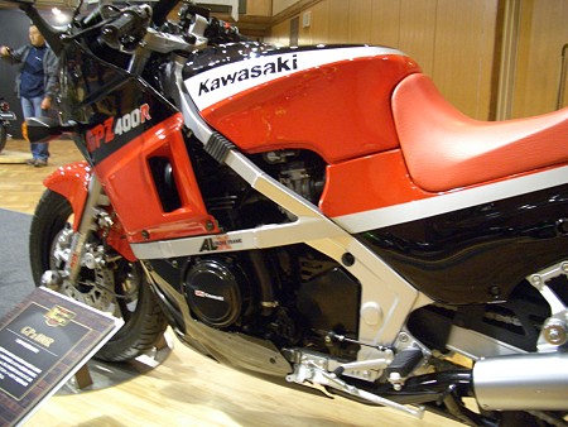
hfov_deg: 52.6
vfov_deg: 40.7
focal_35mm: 35
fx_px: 575
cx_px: 284
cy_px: 214
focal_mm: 5.8
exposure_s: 1/13
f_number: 2.6
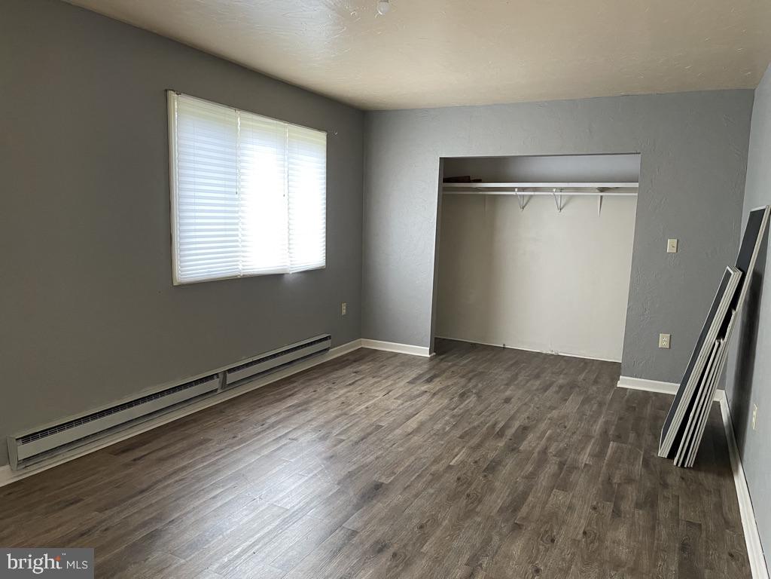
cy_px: 290
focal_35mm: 26
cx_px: 386
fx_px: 579
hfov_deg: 67.3
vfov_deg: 53.1
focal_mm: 5.1
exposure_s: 1/60
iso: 400
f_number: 1.6
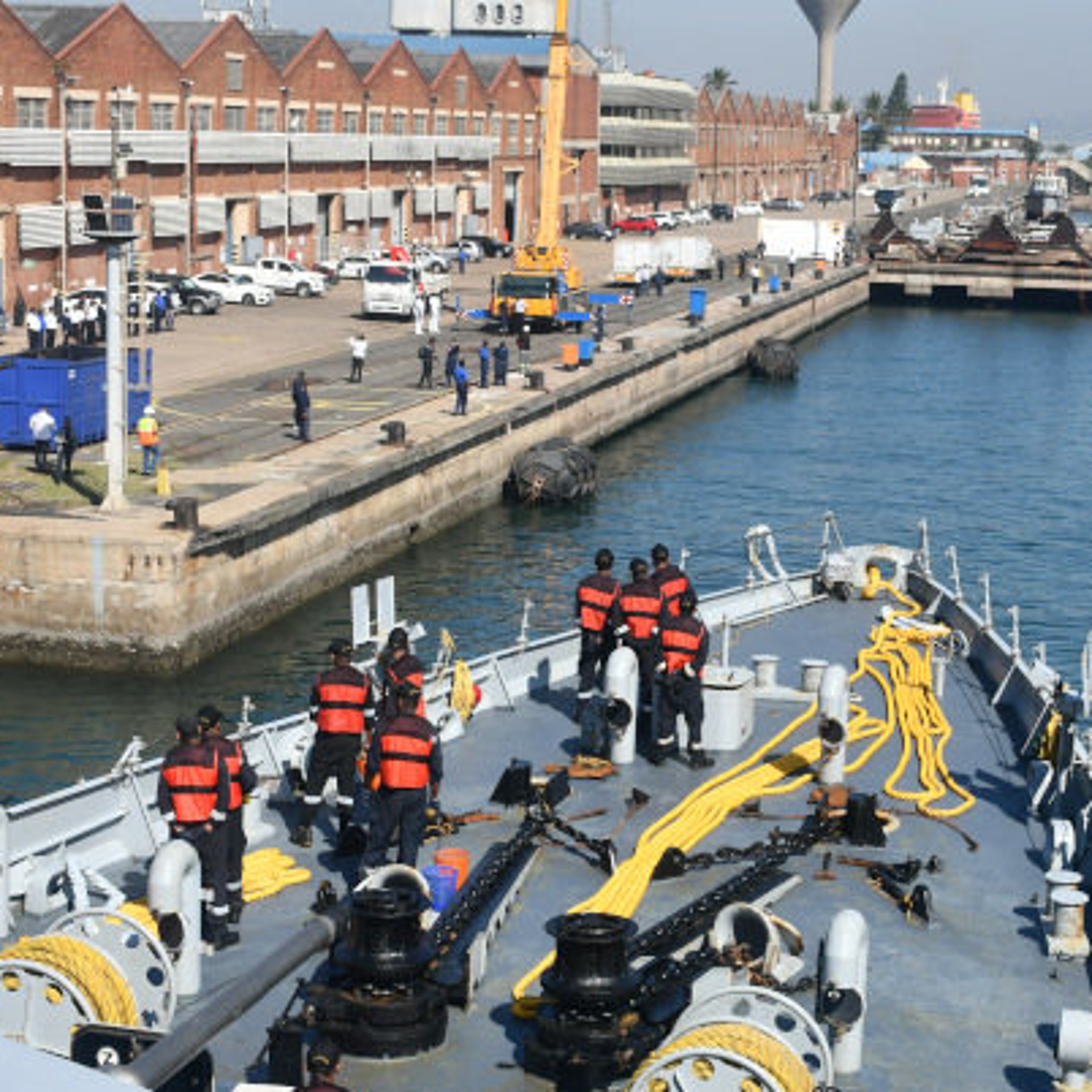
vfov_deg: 24.3
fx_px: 2534
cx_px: 671
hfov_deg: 24.3
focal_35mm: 71
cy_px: 591
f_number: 8
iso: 100
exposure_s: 1/250
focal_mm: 32
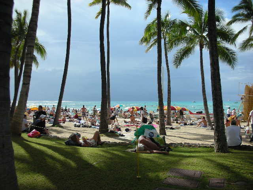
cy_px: 95
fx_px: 256
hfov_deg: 52.6
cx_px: 126
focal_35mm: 35
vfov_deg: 40.7
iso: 50
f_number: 8.5
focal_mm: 5.8
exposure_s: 1/100
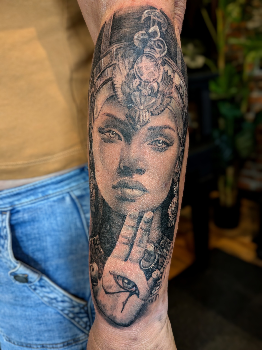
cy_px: 175
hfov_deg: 51.4
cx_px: 131
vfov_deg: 65.3
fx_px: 272
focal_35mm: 27
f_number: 1.73
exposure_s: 1/120
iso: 640
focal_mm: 4.38
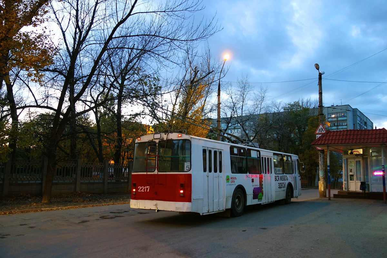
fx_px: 301
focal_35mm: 28
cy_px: 129
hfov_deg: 65.5
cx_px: 194
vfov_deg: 46.4
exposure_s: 1/30
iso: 400
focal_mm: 10.4
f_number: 1.8
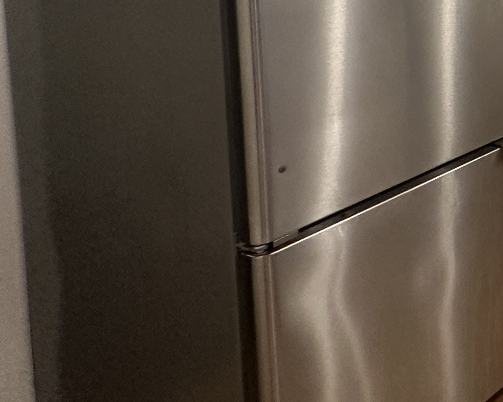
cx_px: 838
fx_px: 774
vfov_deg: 26.0
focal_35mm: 52
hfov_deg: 23.9
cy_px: -83
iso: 200
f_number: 2.2
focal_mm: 2.22
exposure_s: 1/120
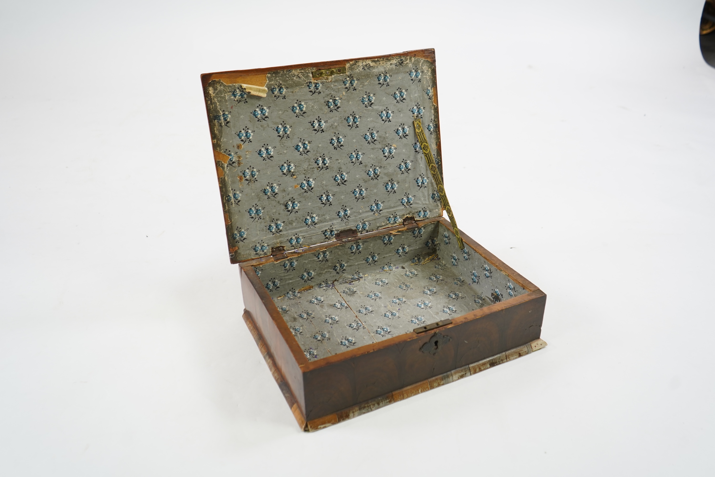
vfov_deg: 43.6
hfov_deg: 61.9
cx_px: 358
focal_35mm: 30
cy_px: 238
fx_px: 596
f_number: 4
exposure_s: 1/125
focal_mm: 30
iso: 500
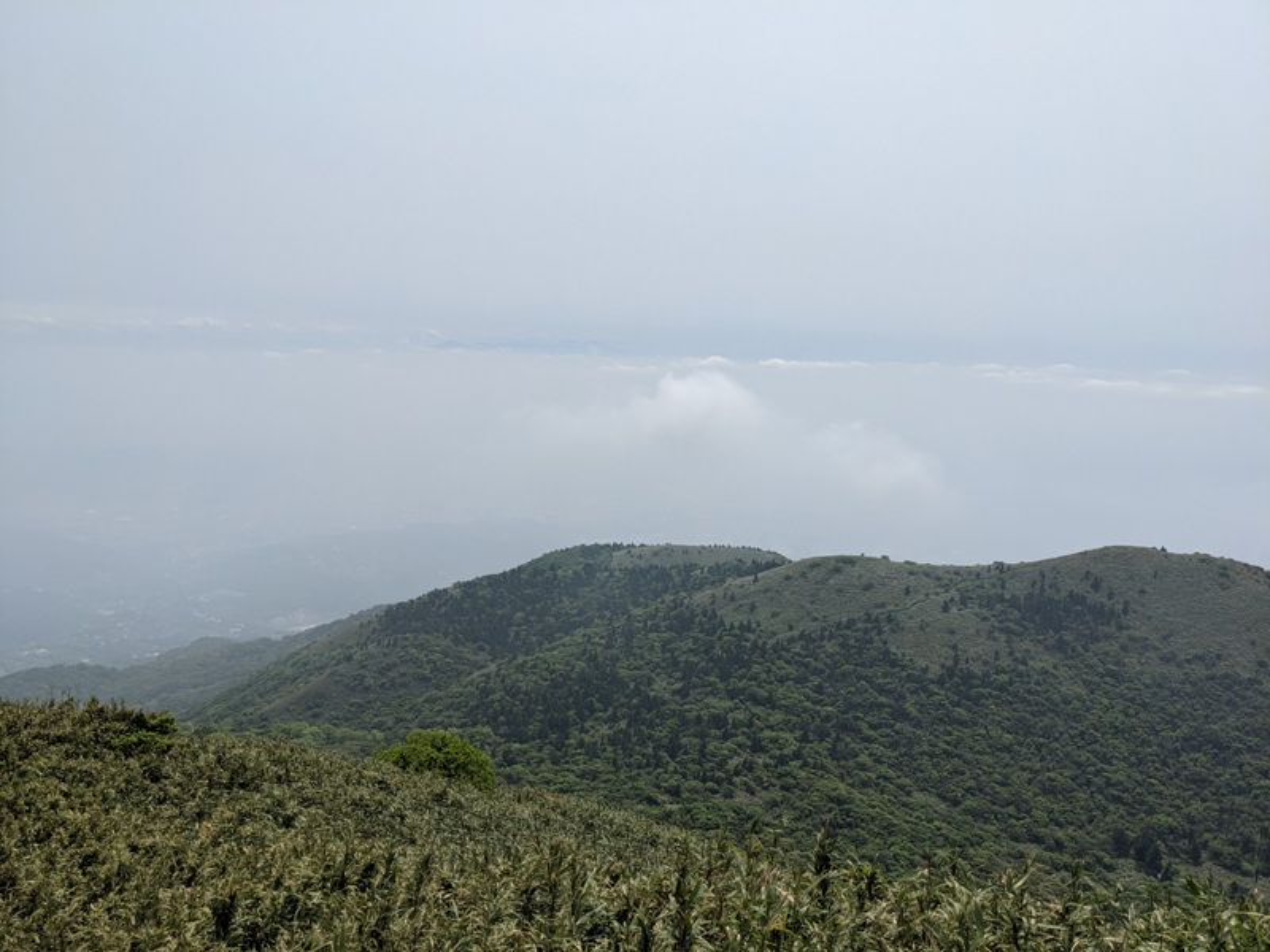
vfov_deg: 51.4
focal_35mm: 27
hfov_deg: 65.3
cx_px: 635
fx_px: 991
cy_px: 476
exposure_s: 1/7812
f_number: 1.73
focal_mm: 4.38
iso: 90
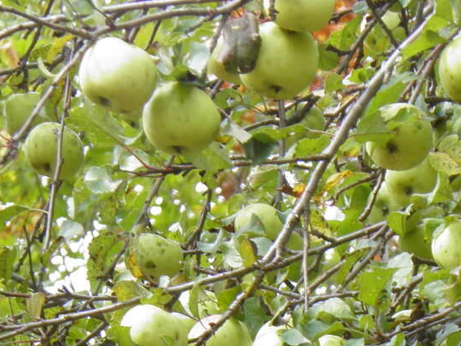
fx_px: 7060
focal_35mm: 530
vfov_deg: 2.8
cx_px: 409
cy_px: 486
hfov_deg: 3.7
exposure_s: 1/80
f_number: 4
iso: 50
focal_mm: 25.4
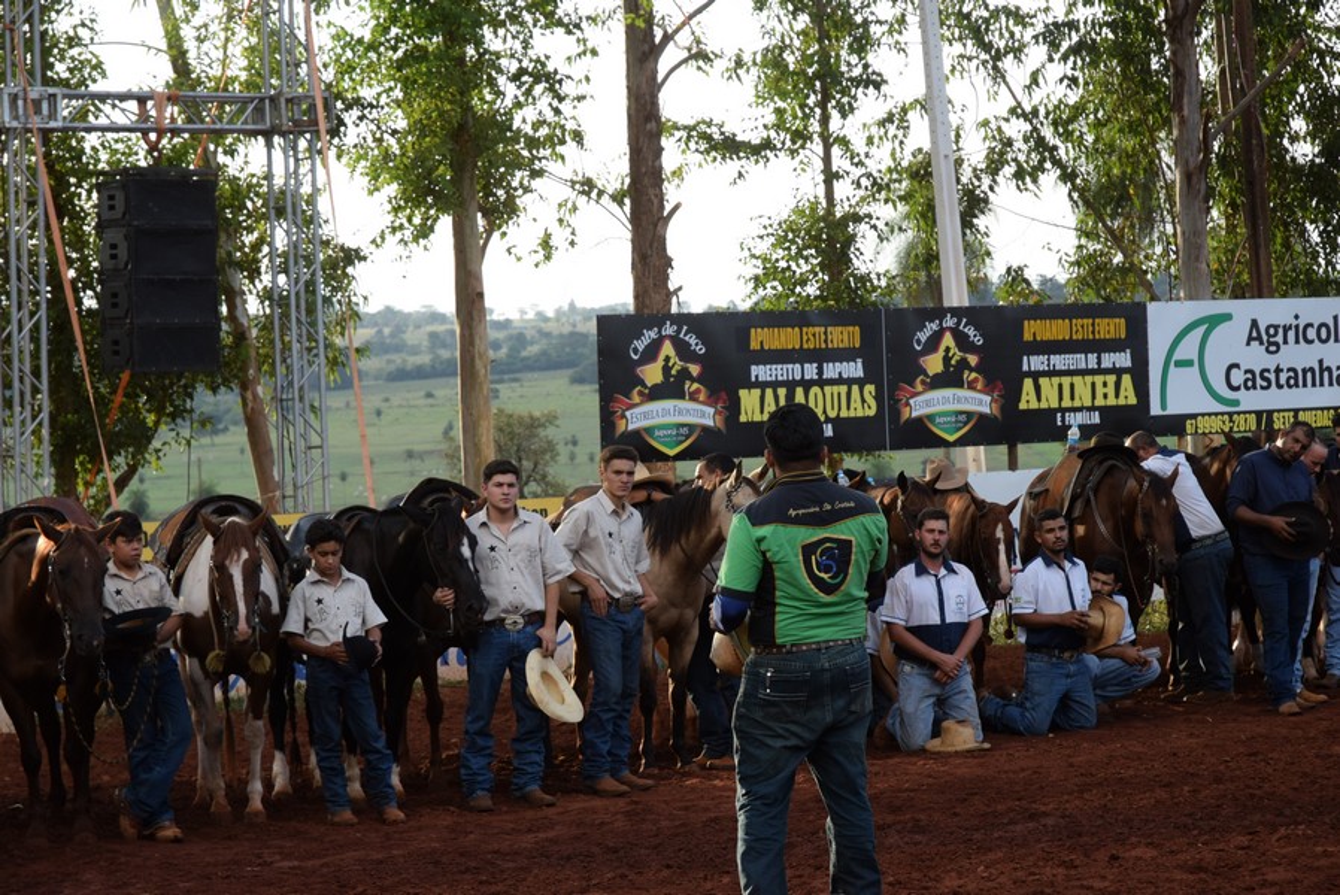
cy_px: 448
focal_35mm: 105
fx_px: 3911
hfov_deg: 19.4
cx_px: 670
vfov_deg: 13.1
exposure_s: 1/800
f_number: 7.1
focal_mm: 70
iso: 800
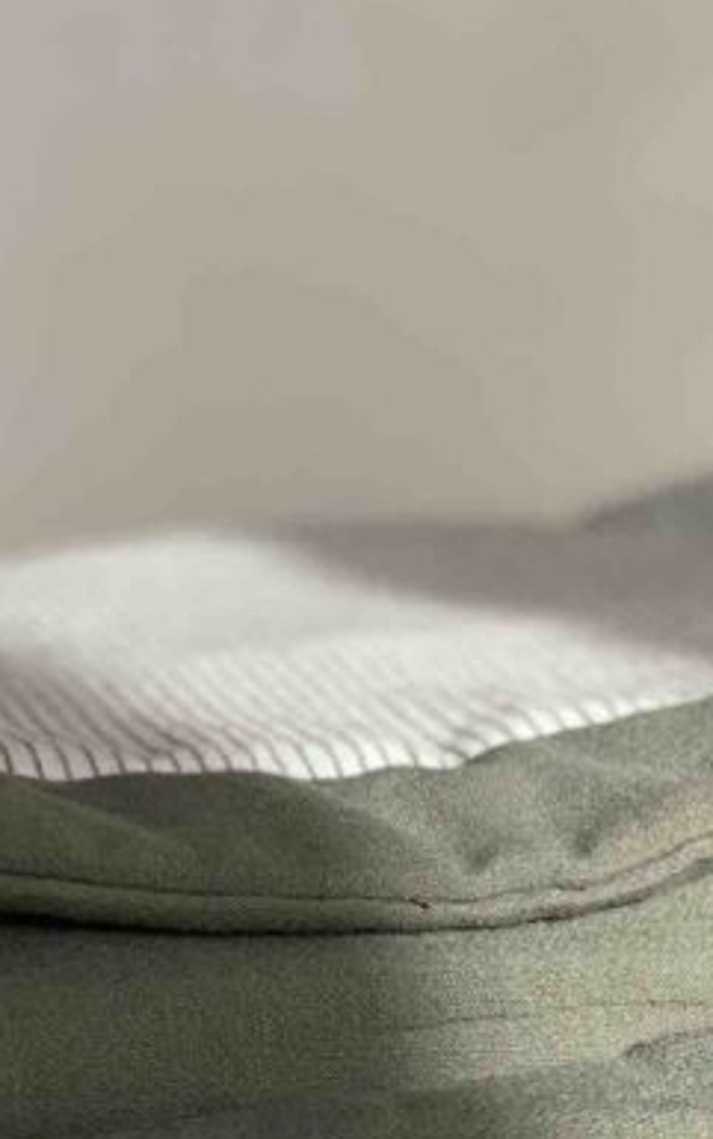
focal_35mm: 122
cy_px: 951
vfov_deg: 16.9
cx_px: 793
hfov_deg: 10.6
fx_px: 3789
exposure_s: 1/457
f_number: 2
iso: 20
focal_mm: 6
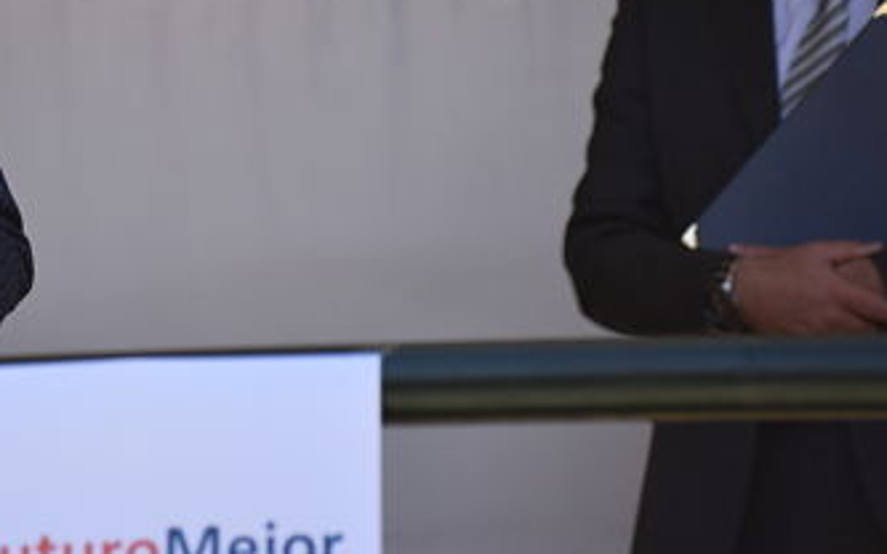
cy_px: -3
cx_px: 137
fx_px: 9595
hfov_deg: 5.3
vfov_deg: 3.3
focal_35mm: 397
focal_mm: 195
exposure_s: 1/1600
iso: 1000
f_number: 5
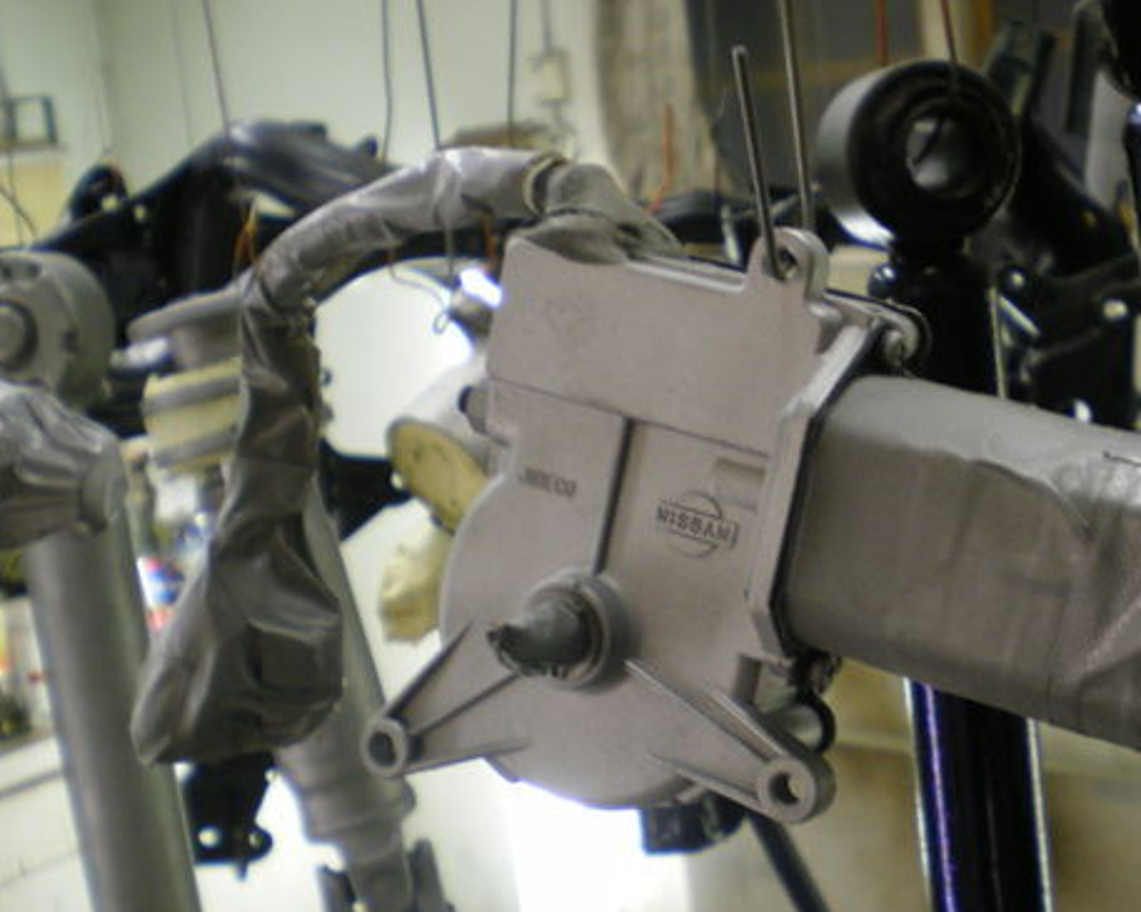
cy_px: 477
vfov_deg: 29.1
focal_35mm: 52
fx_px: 1755
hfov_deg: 35.7
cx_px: 742
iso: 200
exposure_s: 1/30
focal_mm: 6.3
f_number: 3.1
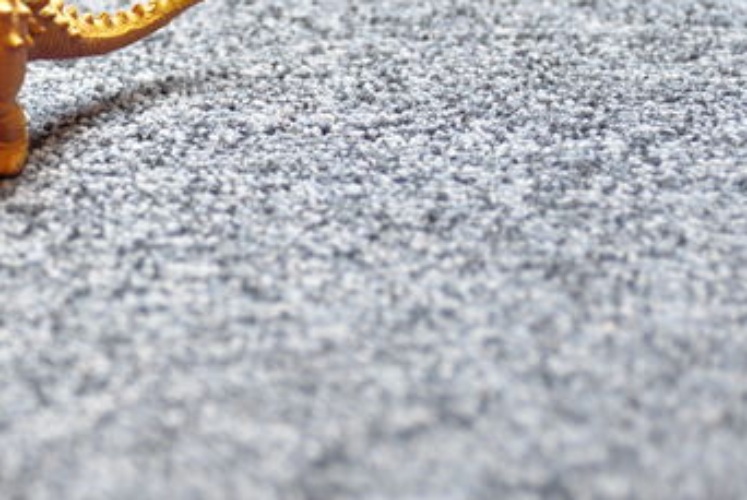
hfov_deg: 13.6
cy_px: 151
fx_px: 3033
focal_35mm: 146
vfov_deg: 9.4
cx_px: -203
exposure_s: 1/60
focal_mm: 50
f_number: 4
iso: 640
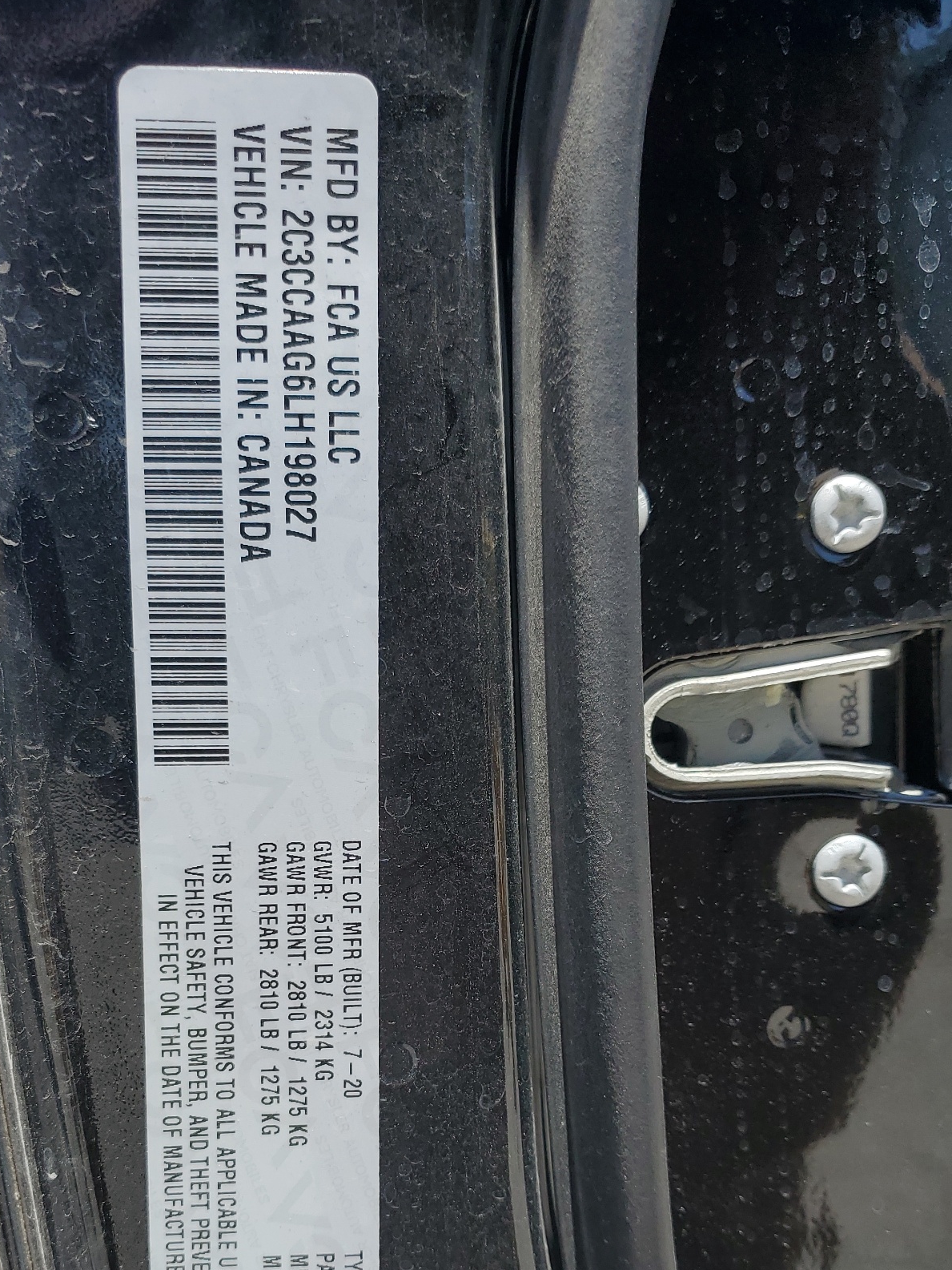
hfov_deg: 40.5
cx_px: 376
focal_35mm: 35
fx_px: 1283
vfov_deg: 51.8
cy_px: 827
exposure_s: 1/2000
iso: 50
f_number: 1.5
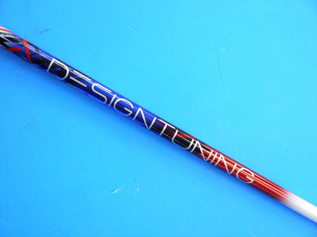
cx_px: 158
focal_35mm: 46
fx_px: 421
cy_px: 118
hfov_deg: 41.2
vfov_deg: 31.5
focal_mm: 23
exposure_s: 1/60
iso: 400
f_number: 4.4
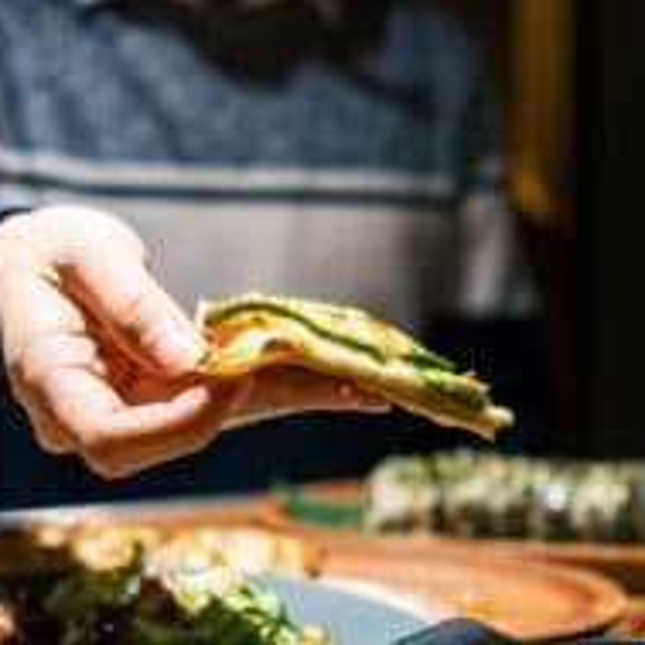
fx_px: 1328
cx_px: 386
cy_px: 394
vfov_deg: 27.2
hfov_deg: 27.2
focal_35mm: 63
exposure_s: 1/100
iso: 250
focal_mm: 35
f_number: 2.8
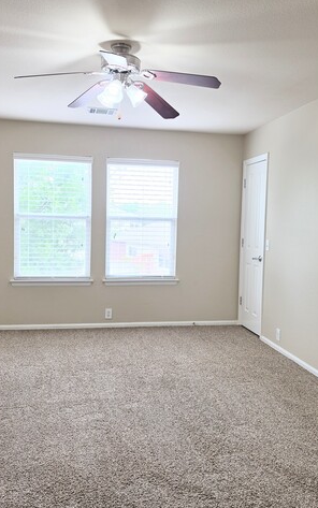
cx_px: 161
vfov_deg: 58.1
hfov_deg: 38.4
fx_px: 457
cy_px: 253
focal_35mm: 33
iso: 32
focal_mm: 6.5
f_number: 1.4
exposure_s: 1/120
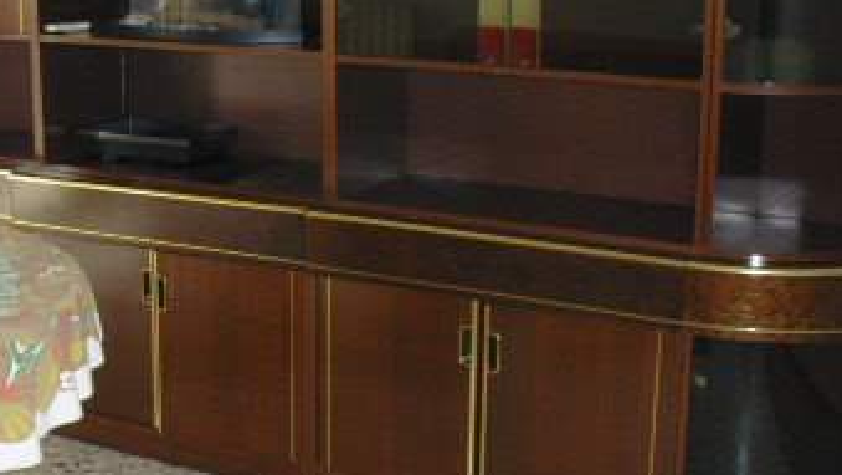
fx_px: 1653
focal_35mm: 74
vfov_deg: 16.3
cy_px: 333
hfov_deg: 27.8
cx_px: 139
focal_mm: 6.3
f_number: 3.1
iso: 400
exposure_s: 1/60
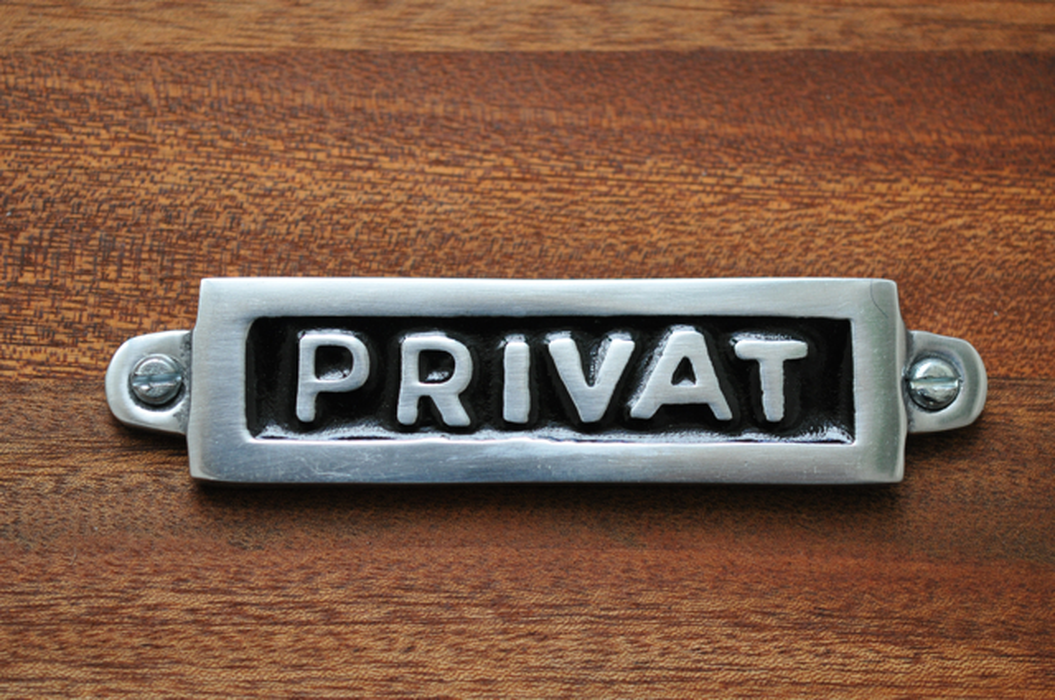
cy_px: 350
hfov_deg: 22.6
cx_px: 528
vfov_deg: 15.1
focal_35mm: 90
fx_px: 2634
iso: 900
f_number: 3
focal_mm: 60
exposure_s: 1/500
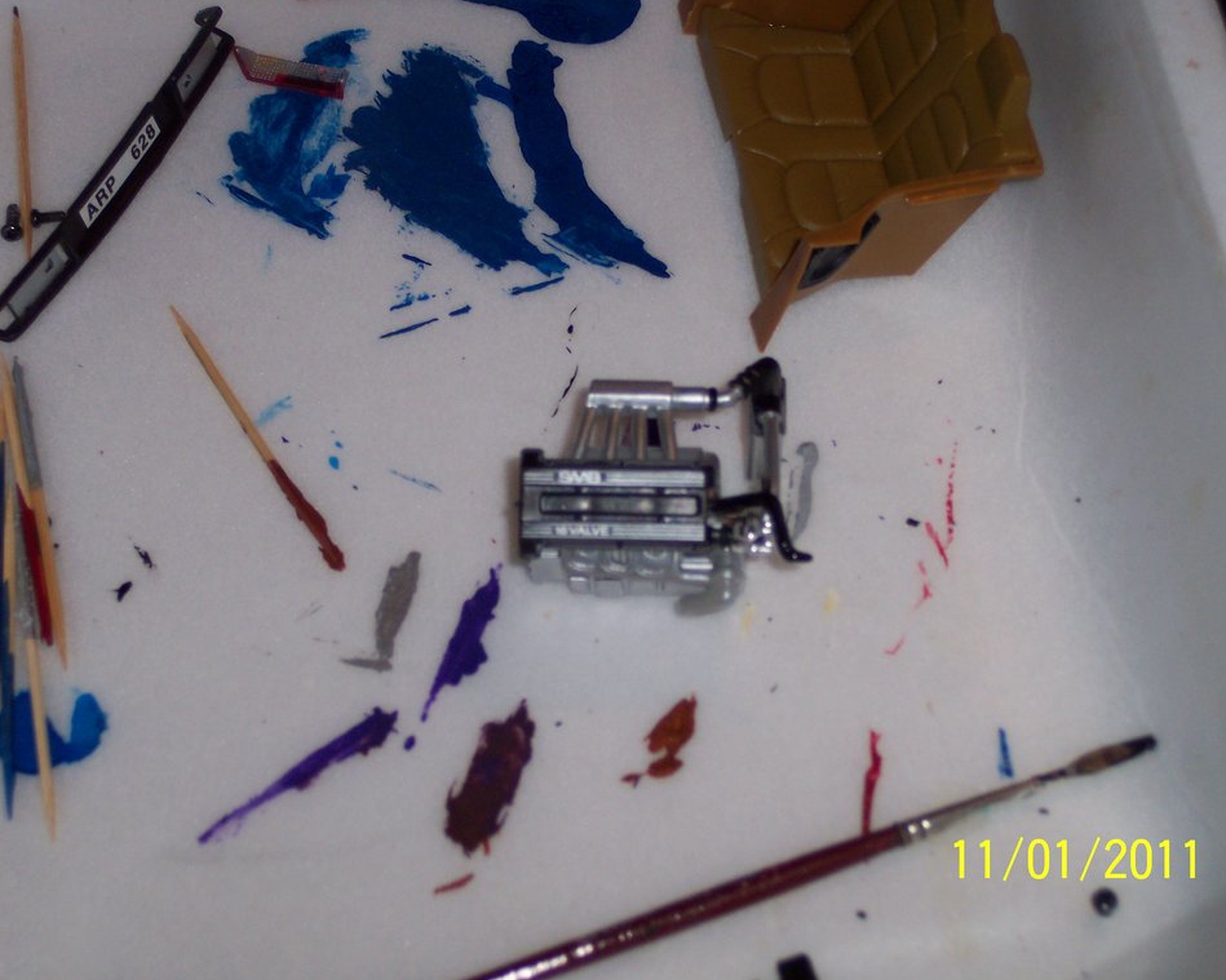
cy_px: 487
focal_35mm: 80
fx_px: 2902
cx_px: 610
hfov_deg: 23.9
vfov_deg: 19.2
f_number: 3.8
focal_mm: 16
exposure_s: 1/45
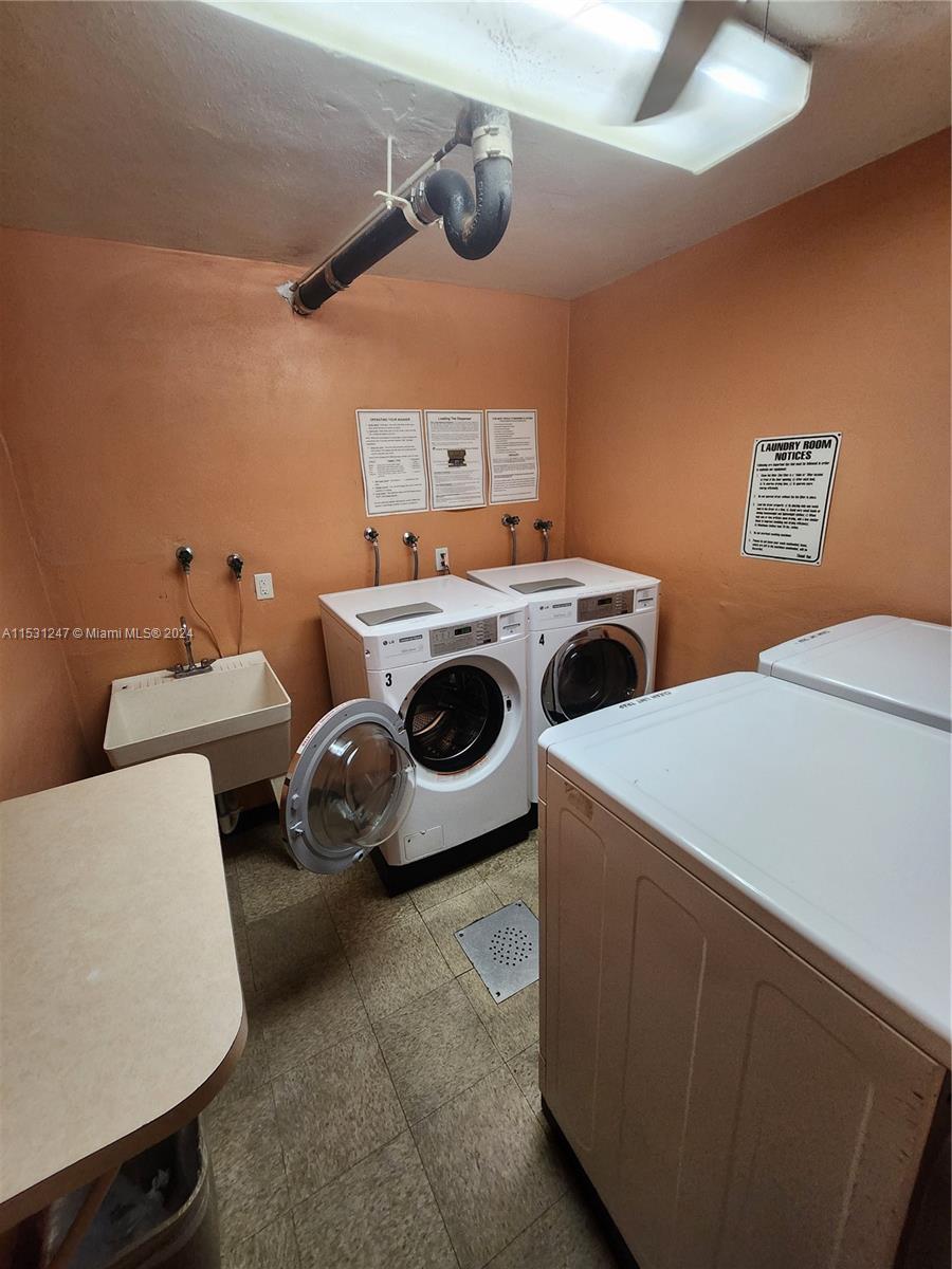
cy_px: 634
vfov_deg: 106.2
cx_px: 476
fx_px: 477
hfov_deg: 89.9
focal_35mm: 13
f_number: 2.2
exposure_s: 1/60
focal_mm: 1.74
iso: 160
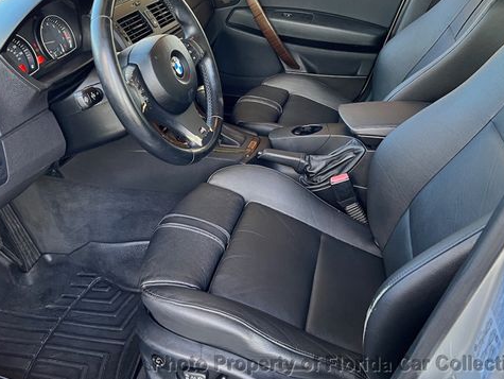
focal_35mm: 35
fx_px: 510
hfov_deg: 52.5
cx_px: 226
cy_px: 132
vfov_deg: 40.3
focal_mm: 5.7
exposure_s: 1/78
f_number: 1.5
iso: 125
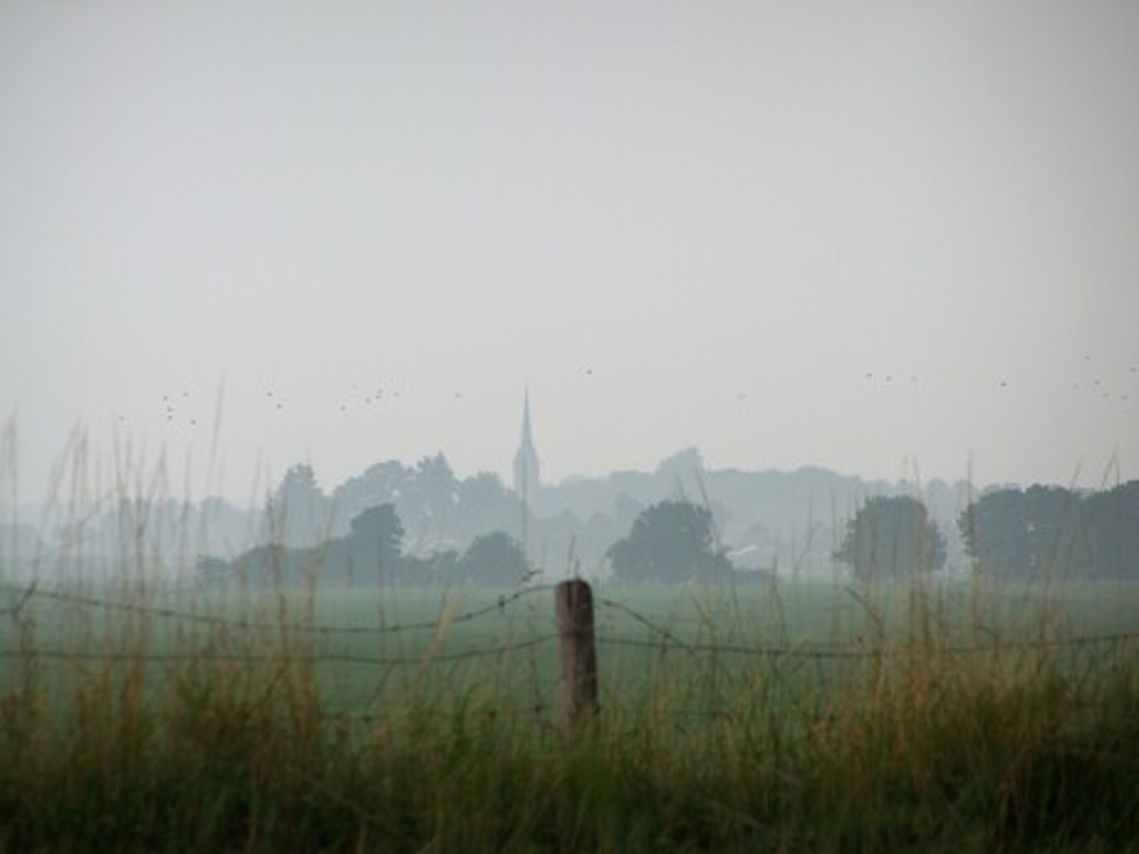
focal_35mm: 357
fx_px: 11747
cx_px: 570
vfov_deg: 4.2
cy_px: 427
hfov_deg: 5.6
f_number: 3.6
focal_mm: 59.2
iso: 80
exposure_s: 1/125
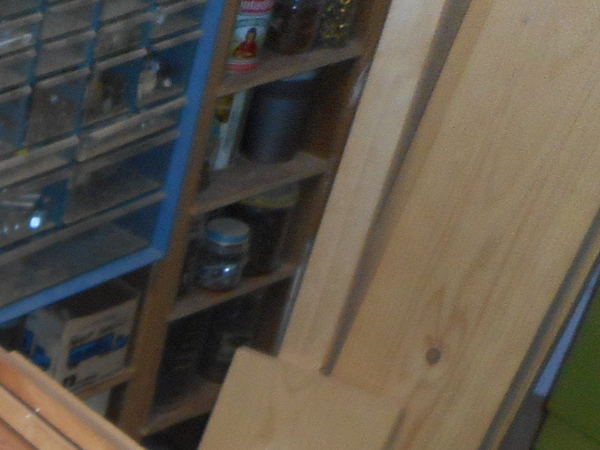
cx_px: -356
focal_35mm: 89
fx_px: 1543
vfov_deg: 15.1
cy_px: 726
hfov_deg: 18.8
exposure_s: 1/25
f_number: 3.7
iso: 200
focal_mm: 4.5
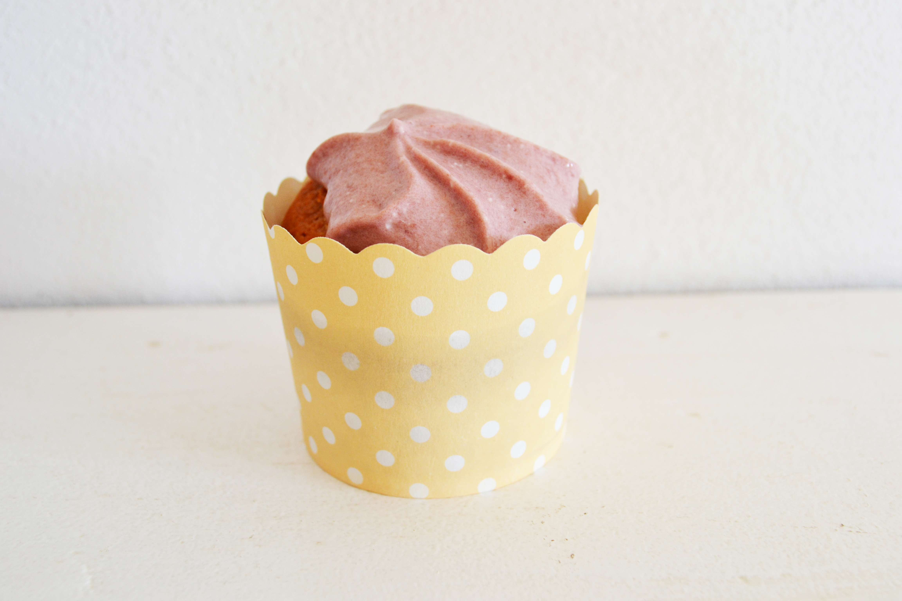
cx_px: 451
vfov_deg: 36.9
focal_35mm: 36
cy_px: 300
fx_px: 902
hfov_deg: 53.1
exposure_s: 1/60
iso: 400
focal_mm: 24
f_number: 5.6
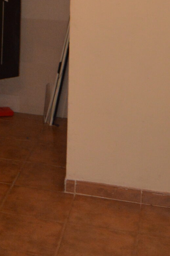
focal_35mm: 88
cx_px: -97
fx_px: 624
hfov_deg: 14.3
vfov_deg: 21.3
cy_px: -64
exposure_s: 1/60
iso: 800
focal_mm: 18
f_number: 3.5
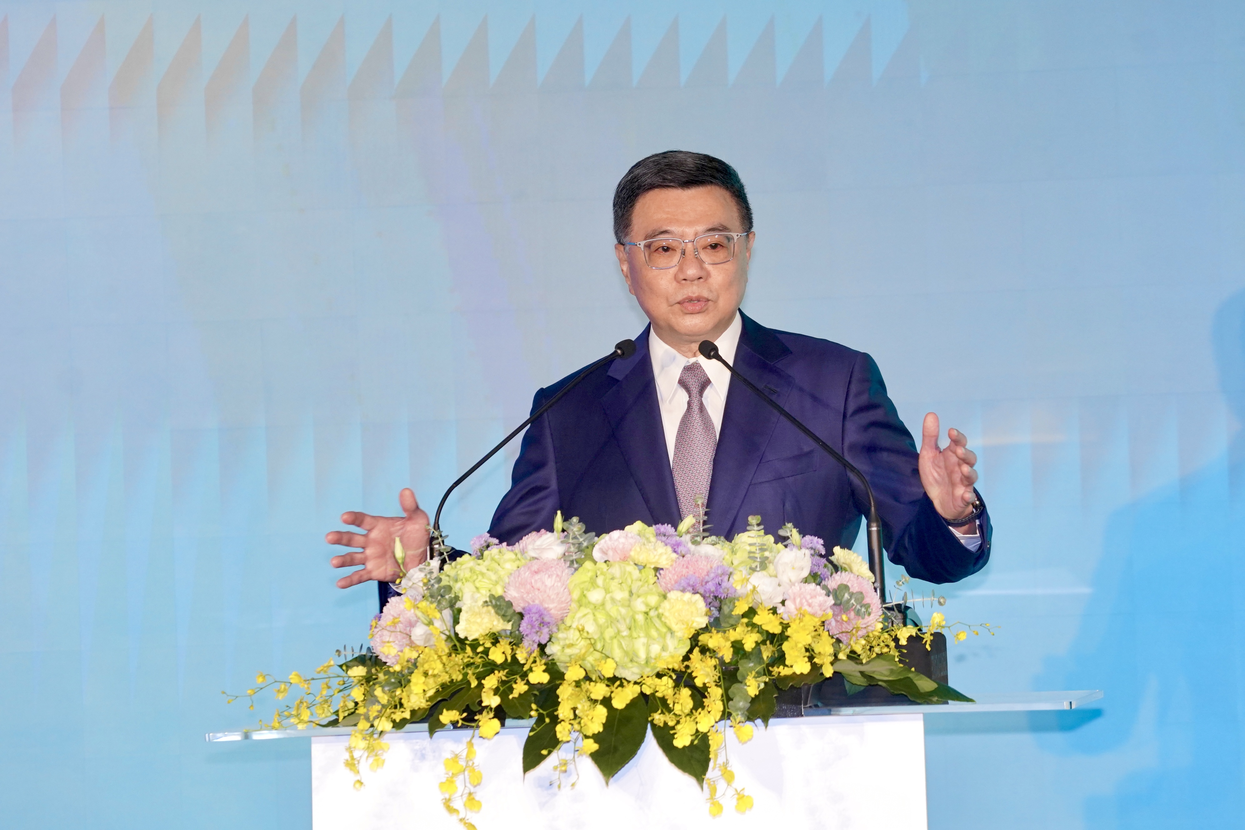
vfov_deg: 4.6
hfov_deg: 6.9
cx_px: 622
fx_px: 10374
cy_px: 415
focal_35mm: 300
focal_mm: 200
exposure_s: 1/200
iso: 1000
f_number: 5.6
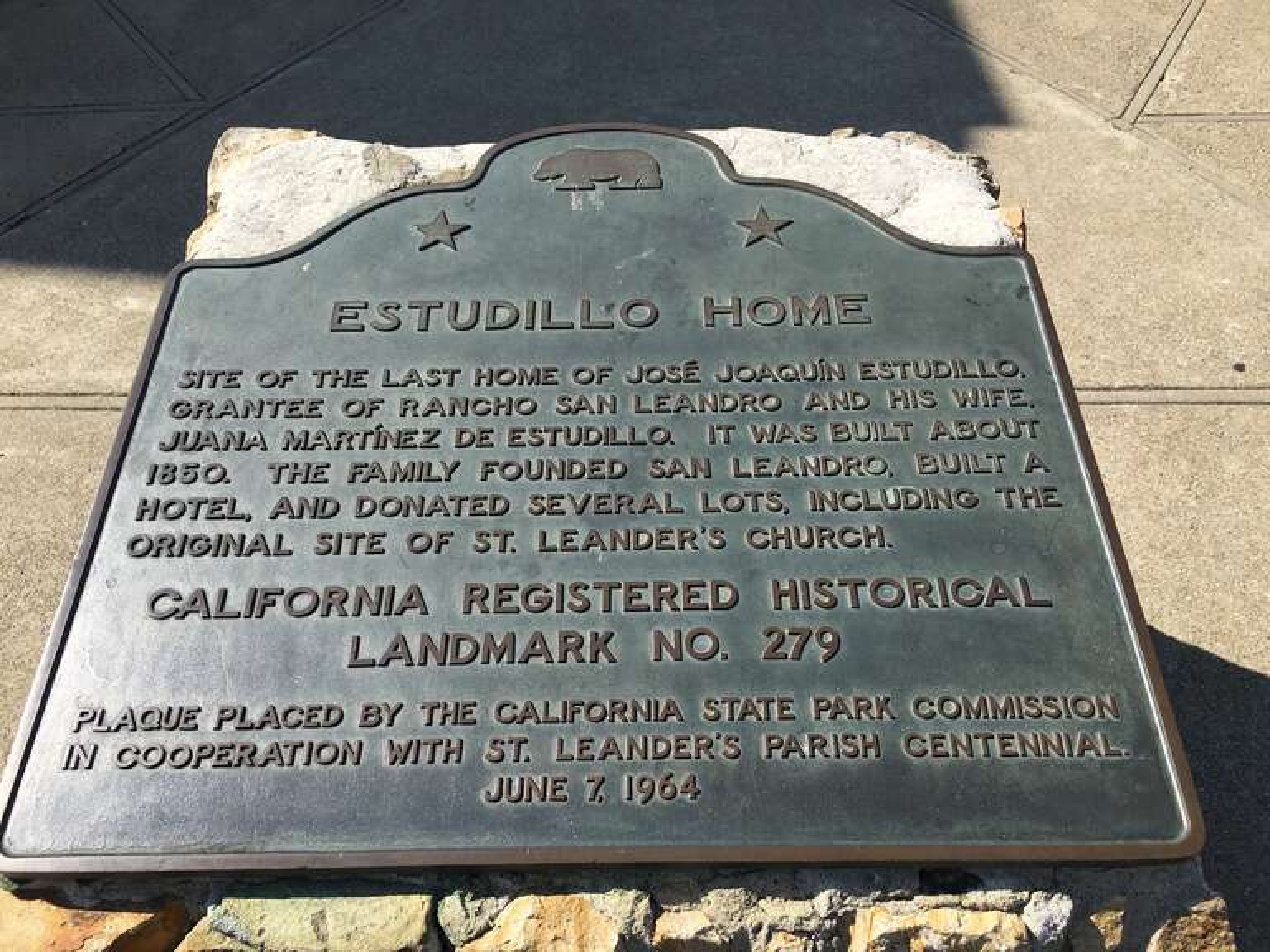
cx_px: 635
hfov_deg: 61.7
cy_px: 476
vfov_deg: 48.2
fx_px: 1064
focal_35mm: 29
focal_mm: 4.15
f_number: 2.2
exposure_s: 1/1508
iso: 25
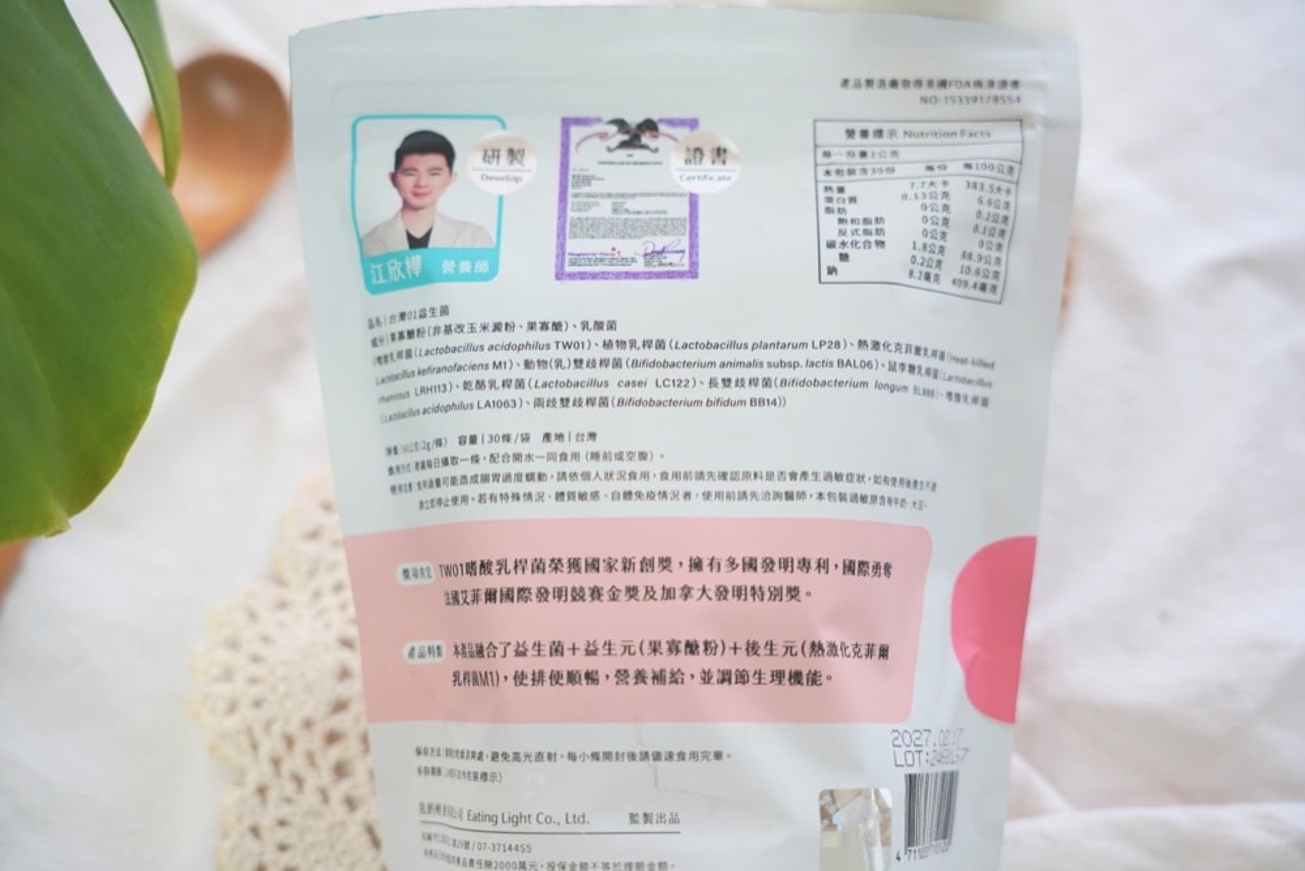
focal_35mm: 53
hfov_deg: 37.2
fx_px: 1937
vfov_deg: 25.4
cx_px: 652
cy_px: 436
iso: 500
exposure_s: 1/160
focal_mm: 53.4
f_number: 4
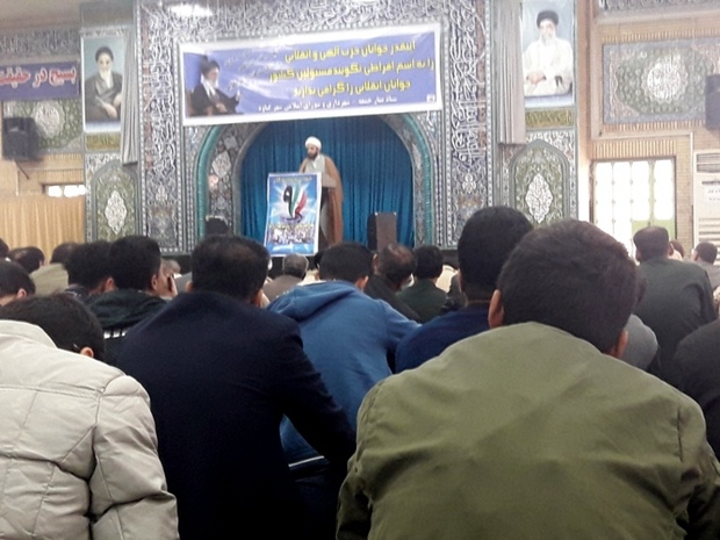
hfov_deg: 63.4
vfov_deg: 49.7
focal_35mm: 28
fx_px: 582
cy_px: 270
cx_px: 360
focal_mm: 3.7
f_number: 1.9
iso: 160
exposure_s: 1/33
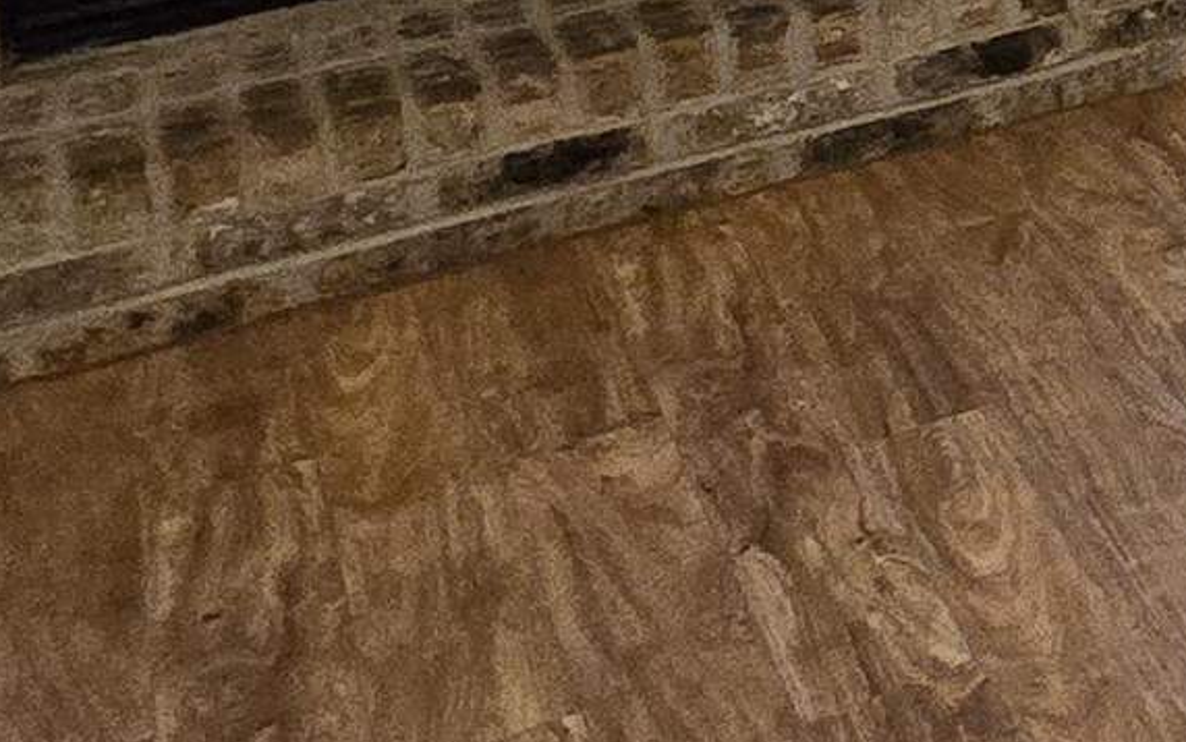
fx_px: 2393
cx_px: 2942
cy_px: -634
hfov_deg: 14.6
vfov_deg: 15.1
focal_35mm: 74
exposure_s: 1/60
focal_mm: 2.2
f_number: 2.2
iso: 640
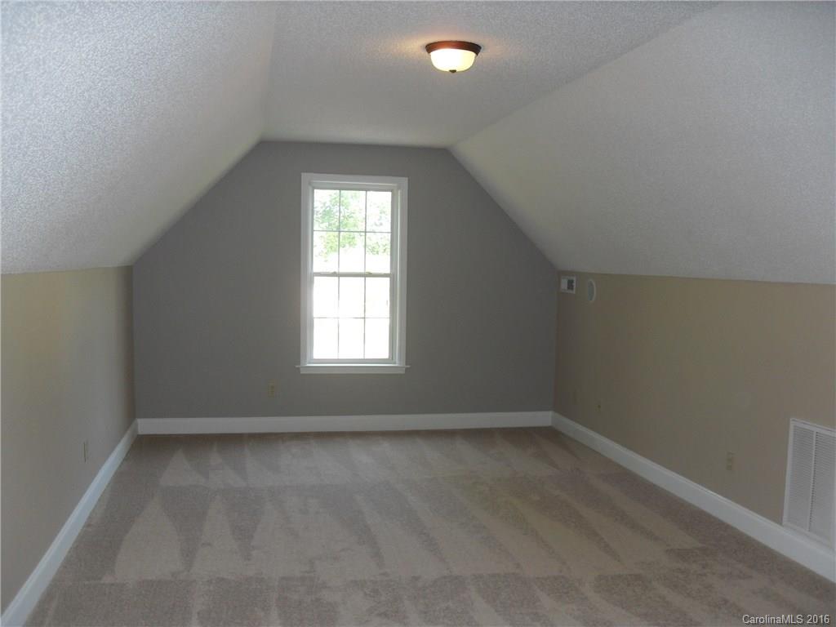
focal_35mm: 34
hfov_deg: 54.0
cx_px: 418
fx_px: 821
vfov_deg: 41.8
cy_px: 314
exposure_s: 1/45
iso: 100
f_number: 2.8
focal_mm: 6.3
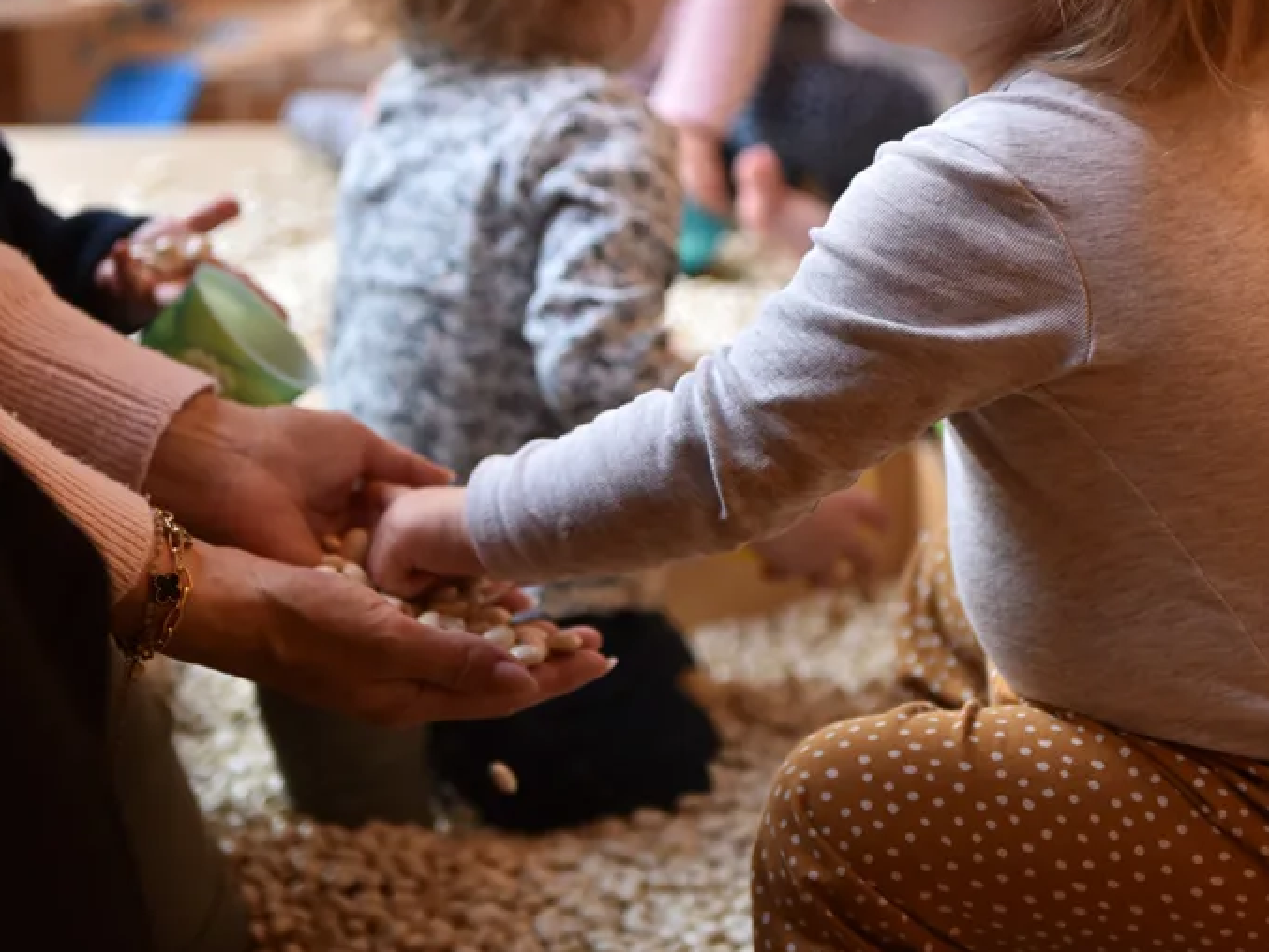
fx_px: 2933
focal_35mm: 80
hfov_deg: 24.4
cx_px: 639
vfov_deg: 18.3
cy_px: 249
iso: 720
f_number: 2.8
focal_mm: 55
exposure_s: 1/500
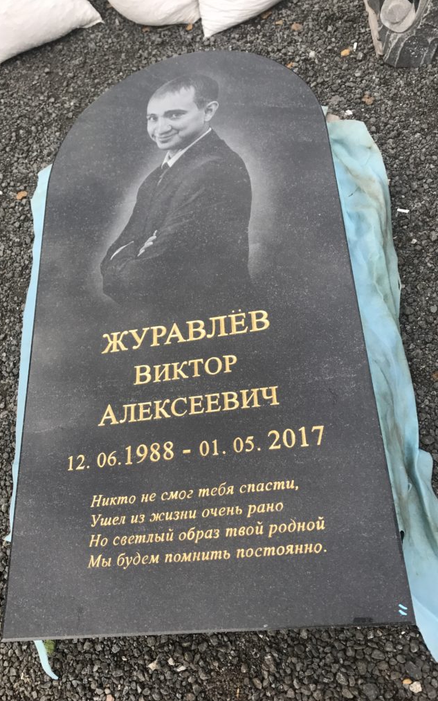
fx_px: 573
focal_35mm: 30
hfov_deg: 41.8
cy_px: 352
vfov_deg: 62.9
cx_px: 206
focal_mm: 3.99
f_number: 1.8
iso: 20
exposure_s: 1/422
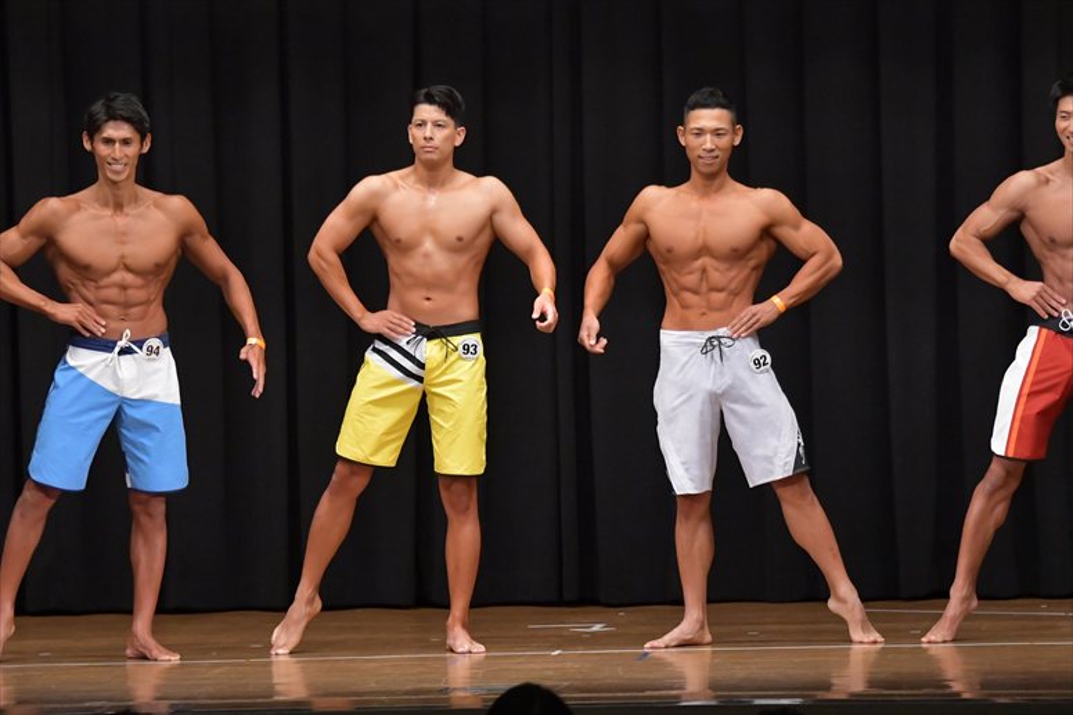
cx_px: 536
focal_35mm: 202
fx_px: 6018
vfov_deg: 6.8
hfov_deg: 10.2
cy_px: 358
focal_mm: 135
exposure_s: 1/400
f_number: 5.6
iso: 6400
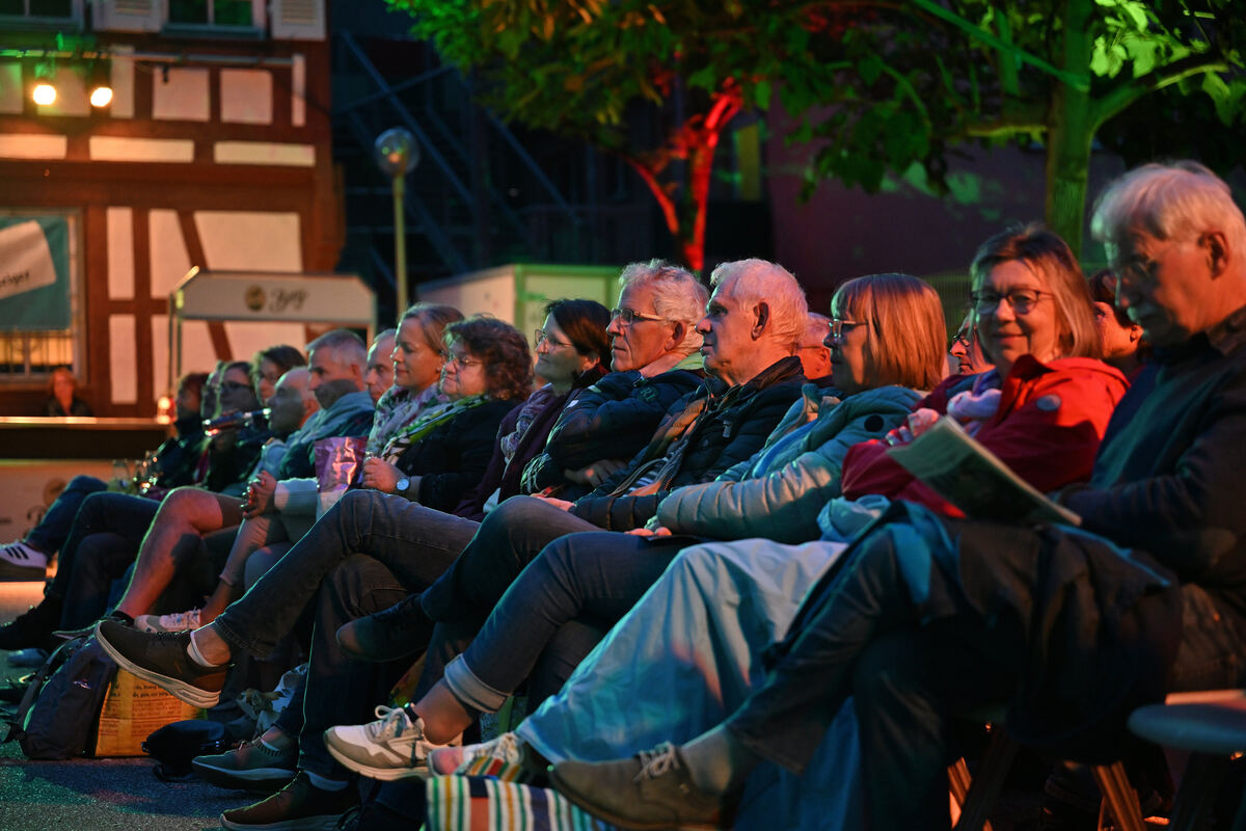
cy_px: 416
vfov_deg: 19.5
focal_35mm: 70
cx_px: 623
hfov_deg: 28.8
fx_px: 2423
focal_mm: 70
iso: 1600
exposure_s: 1/30
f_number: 2.8
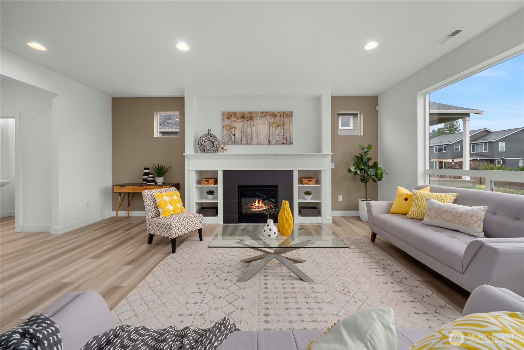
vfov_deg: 90.1
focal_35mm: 12
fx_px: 175
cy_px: 175
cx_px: 262
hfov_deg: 112.6
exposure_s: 1/30
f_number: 11
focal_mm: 12
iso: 2000
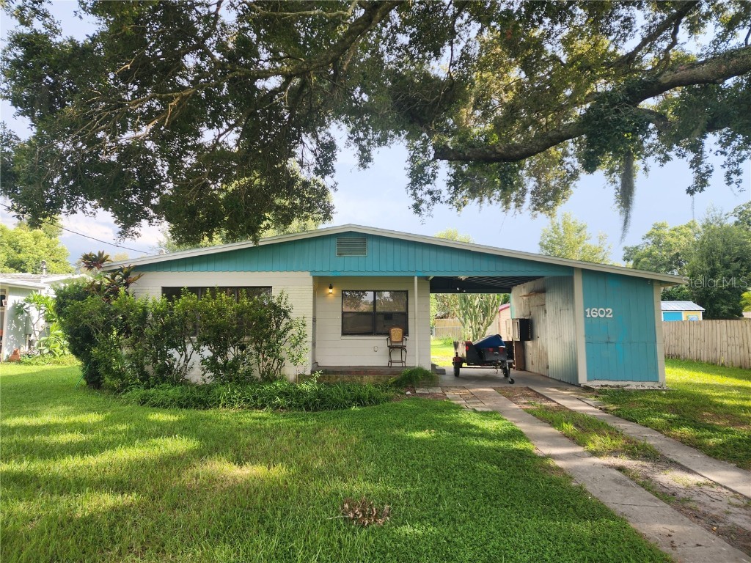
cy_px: 282
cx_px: 376
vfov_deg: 58.9
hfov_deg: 73.9
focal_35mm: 23
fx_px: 499
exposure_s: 1/180
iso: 16
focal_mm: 6.4
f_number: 1.8
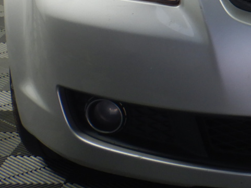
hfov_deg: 11.1
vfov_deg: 8.5
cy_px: -64
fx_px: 1255
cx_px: 356
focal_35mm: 173
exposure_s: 1/40
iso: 125
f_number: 4.3
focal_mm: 9.2
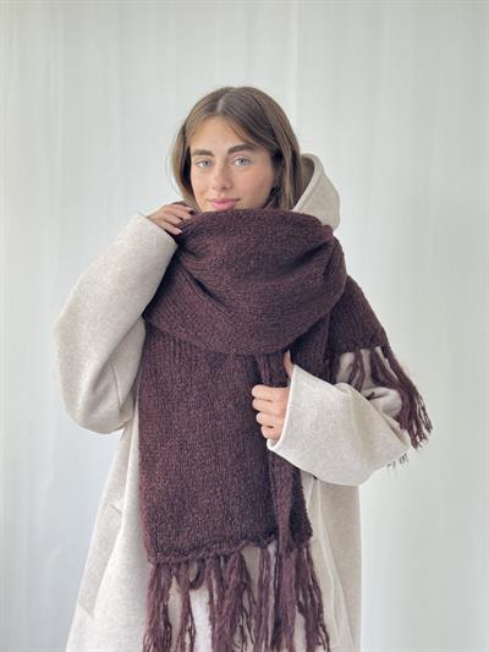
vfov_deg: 39.6
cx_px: 244
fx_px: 904
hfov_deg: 30.3
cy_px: 326
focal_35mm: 48
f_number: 1.78
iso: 100
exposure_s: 1/113
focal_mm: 6.76
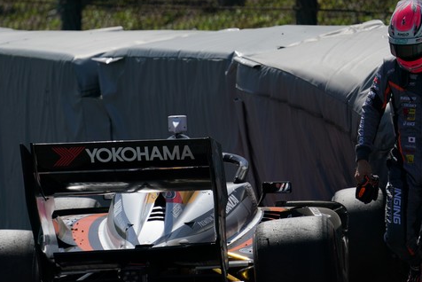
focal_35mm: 907
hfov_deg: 2.3
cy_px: 161
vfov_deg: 1.5
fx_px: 10638
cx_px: 266
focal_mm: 600
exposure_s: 1/2000
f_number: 6.3
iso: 200
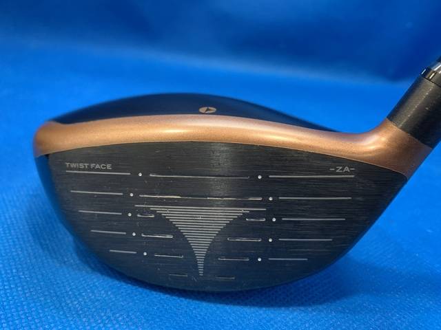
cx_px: 220
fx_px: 331
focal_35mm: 26
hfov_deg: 67.3
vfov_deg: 53.1
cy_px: 165
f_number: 1.8
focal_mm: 4.25
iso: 200
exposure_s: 1/60
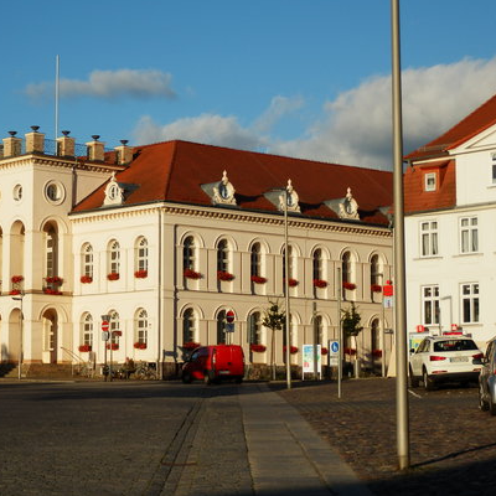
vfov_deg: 19.9
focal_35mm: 87
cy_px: 246
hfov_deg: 19.9
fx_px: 1410
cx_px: 179
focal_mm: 13.1
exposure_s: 1/800
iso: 80
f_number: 4.5
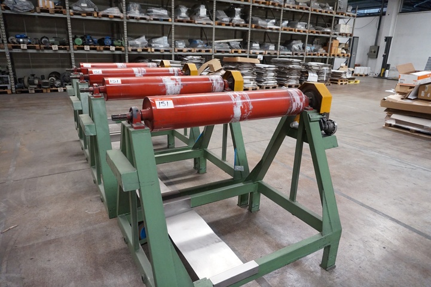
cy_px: 144
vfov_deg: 53.1
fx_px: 287
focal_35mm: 24
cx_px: 216
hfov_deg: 73.8
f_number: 3.5
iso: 2500
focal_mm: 16
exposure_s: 1/160
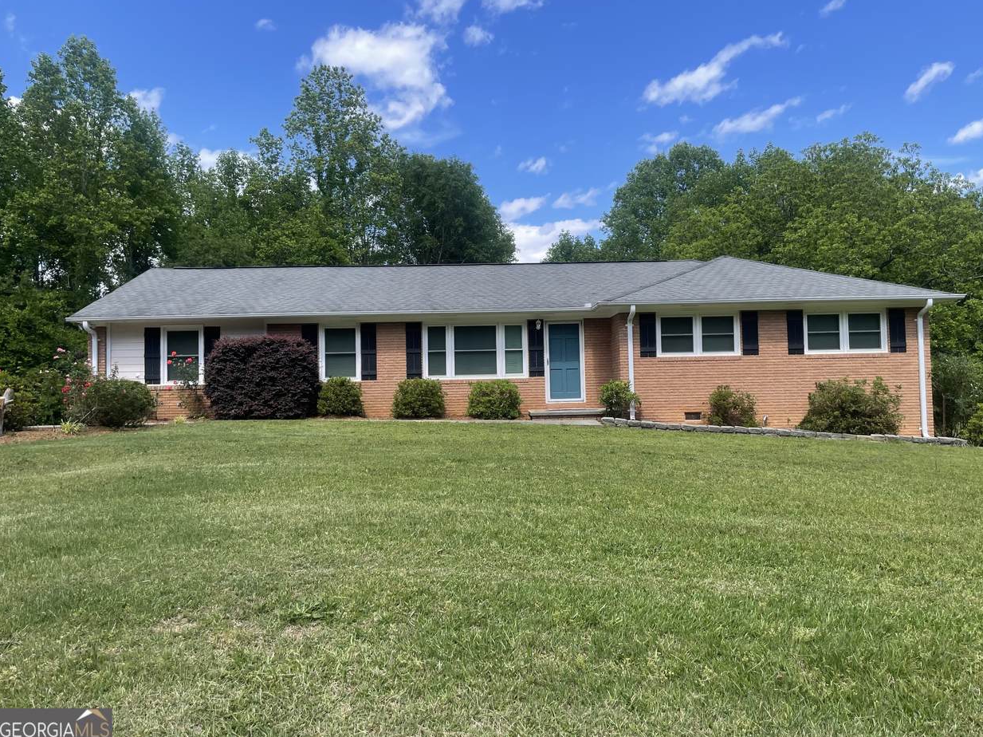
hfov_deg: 65.3
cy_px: 364
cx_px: 508
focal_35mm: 27
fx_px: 767
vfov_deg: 51.3
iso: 32
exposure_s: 1/1667
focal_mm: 4.2
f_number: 1.6
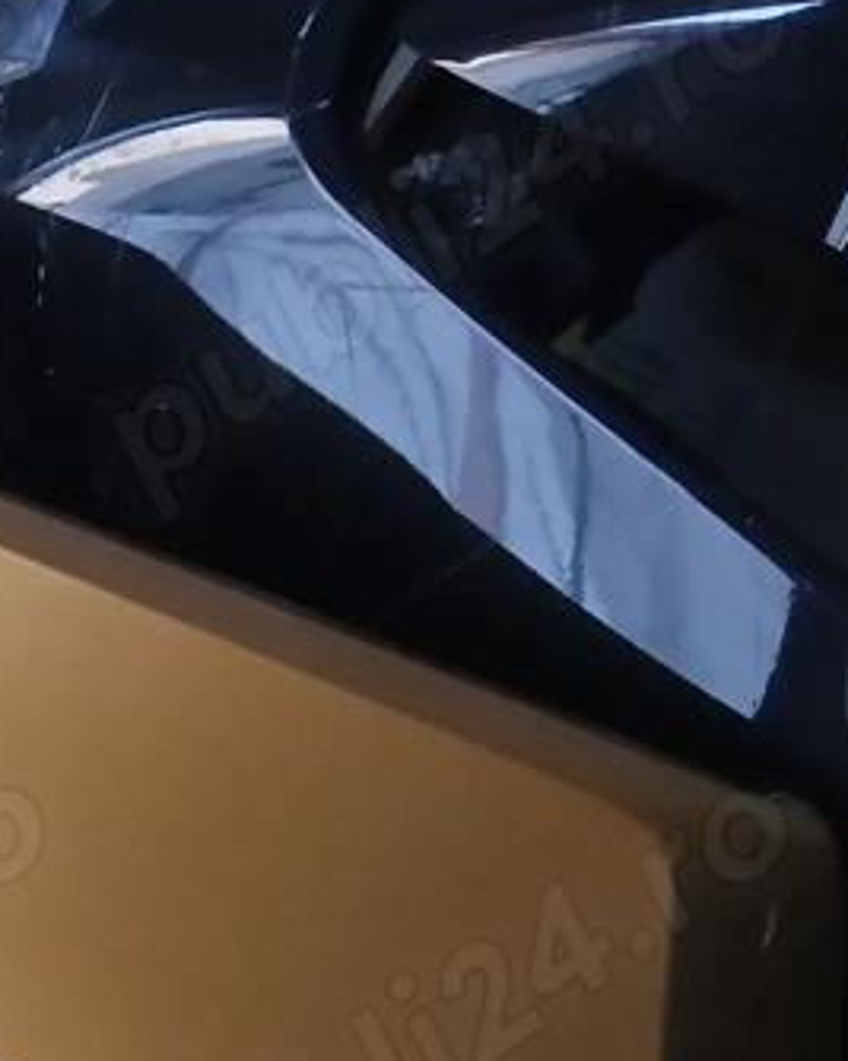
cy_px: 1096
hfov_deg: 16.8
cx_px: -670
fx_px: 2385
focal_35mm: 76
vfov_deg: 23.8
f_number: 1.8
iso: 250
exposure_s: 1/40
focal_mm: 3.98
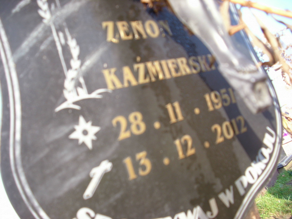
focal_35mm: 37
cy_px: 110
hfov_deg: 50.1
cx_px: 146
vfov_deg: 38.7
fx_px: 312
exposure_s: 1/141
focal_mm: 6.2
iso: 50
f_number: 2.8
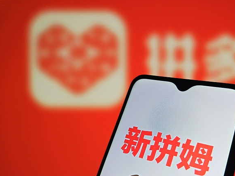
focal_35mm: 32
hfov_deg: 55.3
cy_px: 120
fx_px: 217
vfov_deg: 43.4
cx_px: 162
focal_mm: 5.59
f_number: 1.88
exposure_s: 1/50
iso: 686
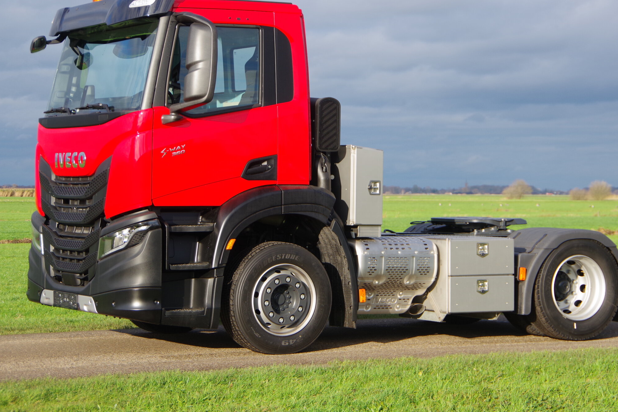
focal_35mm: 101
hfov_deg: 20.2
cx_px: 328
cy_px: 173
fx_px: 1734
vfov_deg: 13.5
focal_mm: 53
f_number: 5
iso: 200
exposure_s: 1/500
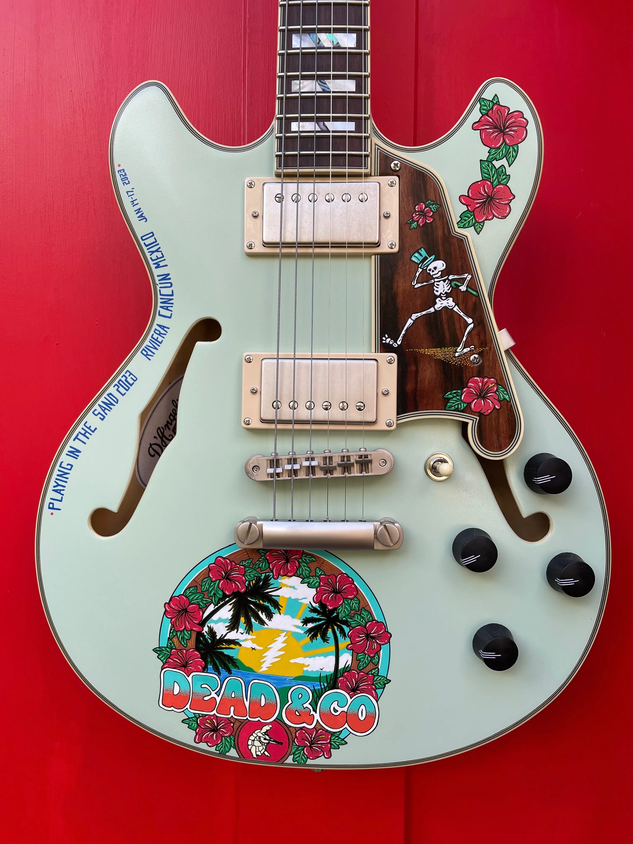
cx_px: 316
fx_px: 634
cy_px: 422
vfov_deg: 67.3
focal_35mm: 26
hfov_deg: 53.1
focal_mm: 4.2
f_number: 1.6
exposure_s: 1/353
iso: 32
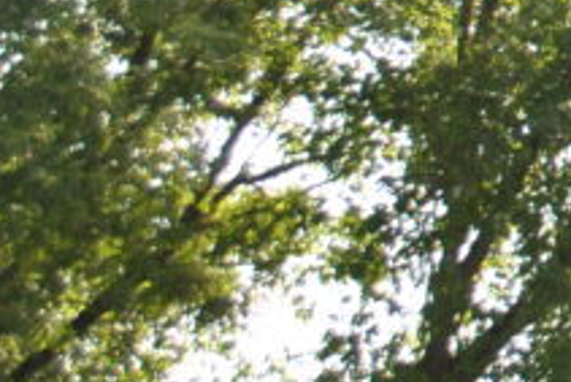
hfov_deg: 8.7
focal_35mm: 200
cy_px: -394
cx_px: 1659
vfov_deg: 6.7
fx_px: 3174
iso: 100
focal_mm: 22
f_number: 6.3
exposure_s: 1/200
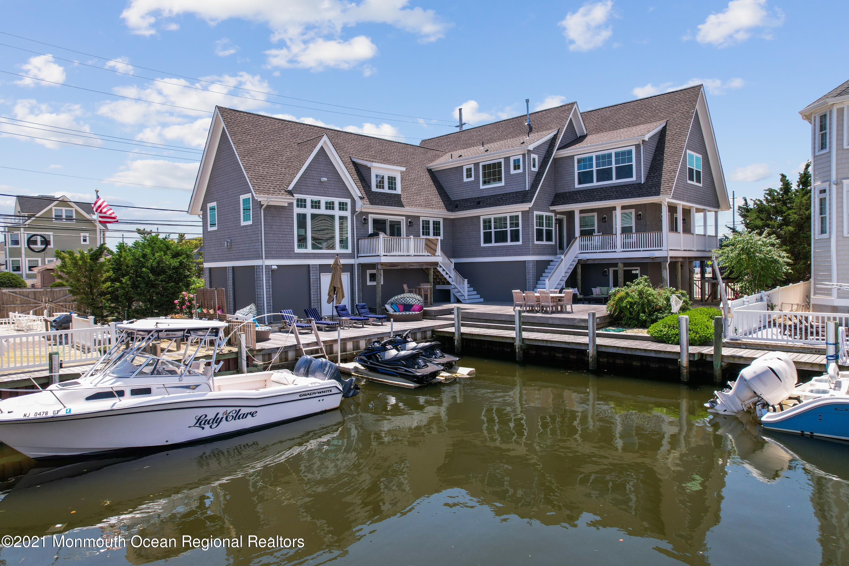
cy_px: 283
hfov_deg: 78.6
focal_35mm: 22
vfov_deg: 57.2
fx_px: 519
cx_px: 424
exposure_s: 1/90
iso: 100
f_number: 2.8
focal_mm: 8.38
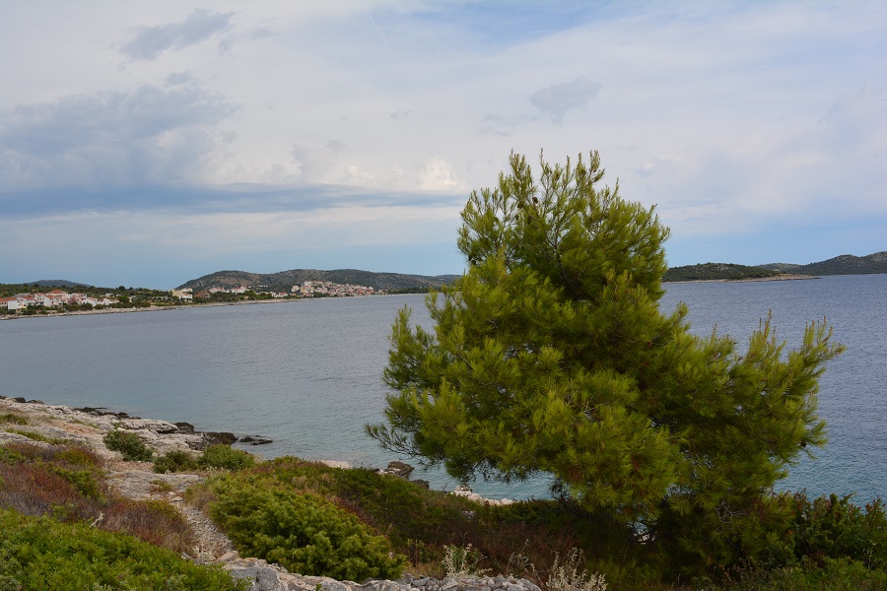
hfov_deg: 55.1
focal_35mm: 34
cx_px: 444
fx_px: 850
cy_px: 296
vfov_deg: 38.4
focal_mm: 23
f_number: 9
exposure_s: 1/200
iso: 100
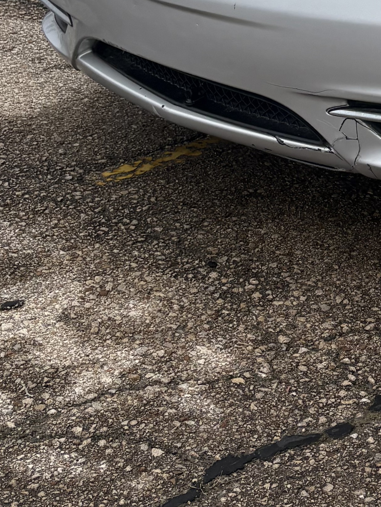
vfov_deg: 20.3
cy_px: -87
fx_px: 1335
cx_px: 621
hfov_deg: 14.8
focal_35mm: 91
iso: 50
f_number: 1.6
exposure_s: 1/1311
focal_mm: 5.96
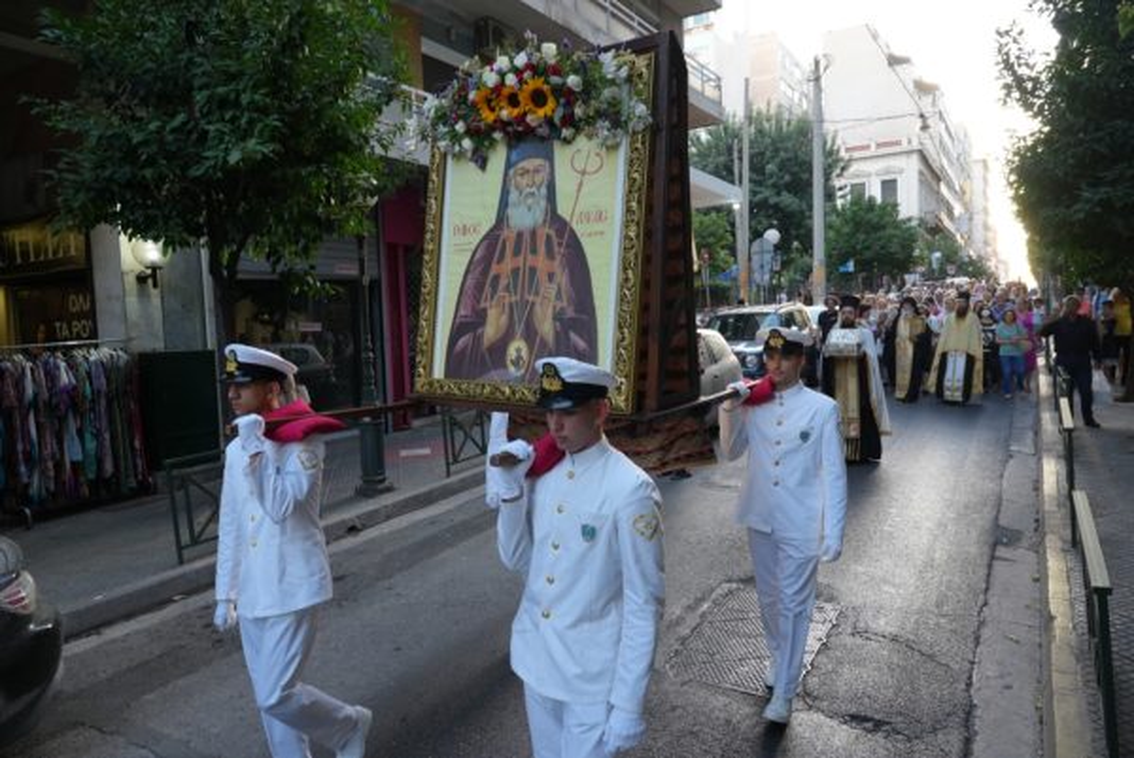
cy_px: 379
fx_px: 757
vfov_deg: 53.2
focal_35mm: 24
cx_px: 567
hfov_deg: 73.7
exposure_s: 1/160
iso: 1600
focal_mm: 24
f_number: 7.1
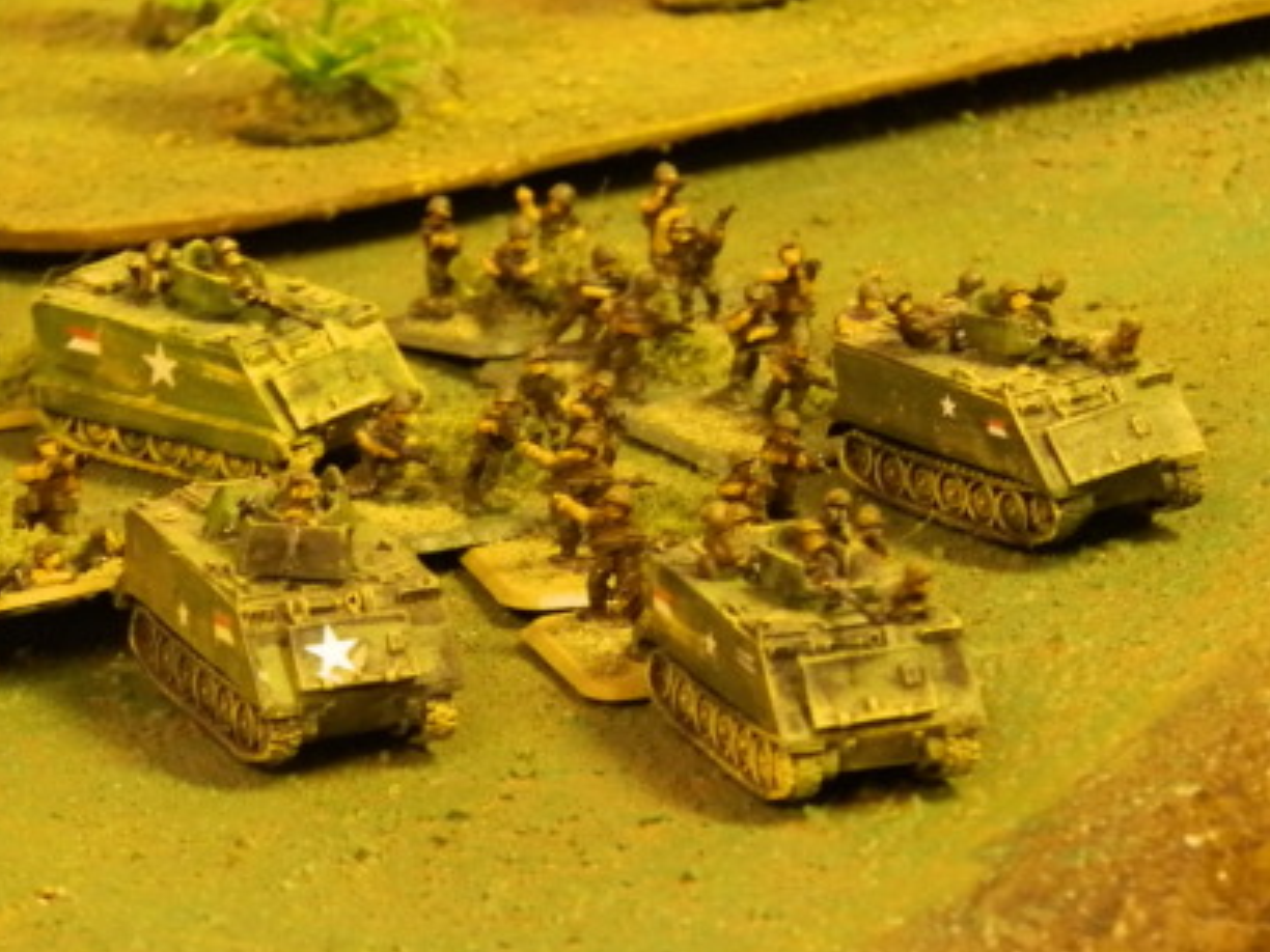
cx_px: 691
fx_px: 9686
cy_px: 336
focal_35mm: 264
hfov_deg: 7.5
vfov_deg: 5.6
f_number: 4.2
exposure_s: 1/5
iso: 400
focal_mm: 36.07
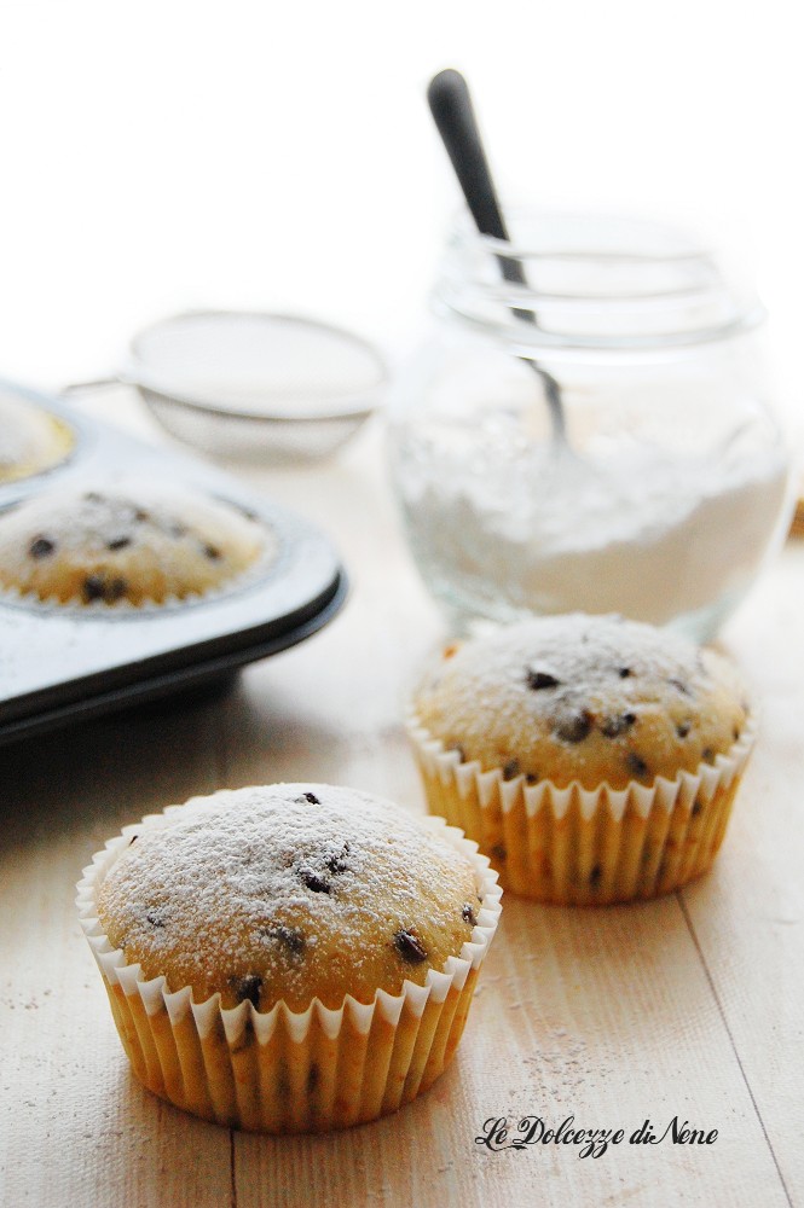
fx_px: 2416
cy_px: 604
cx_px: 402
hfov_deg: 18.9
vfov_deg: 28.1
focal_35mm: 72
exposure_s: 1/50
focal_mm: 48
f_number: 5.6
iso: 800
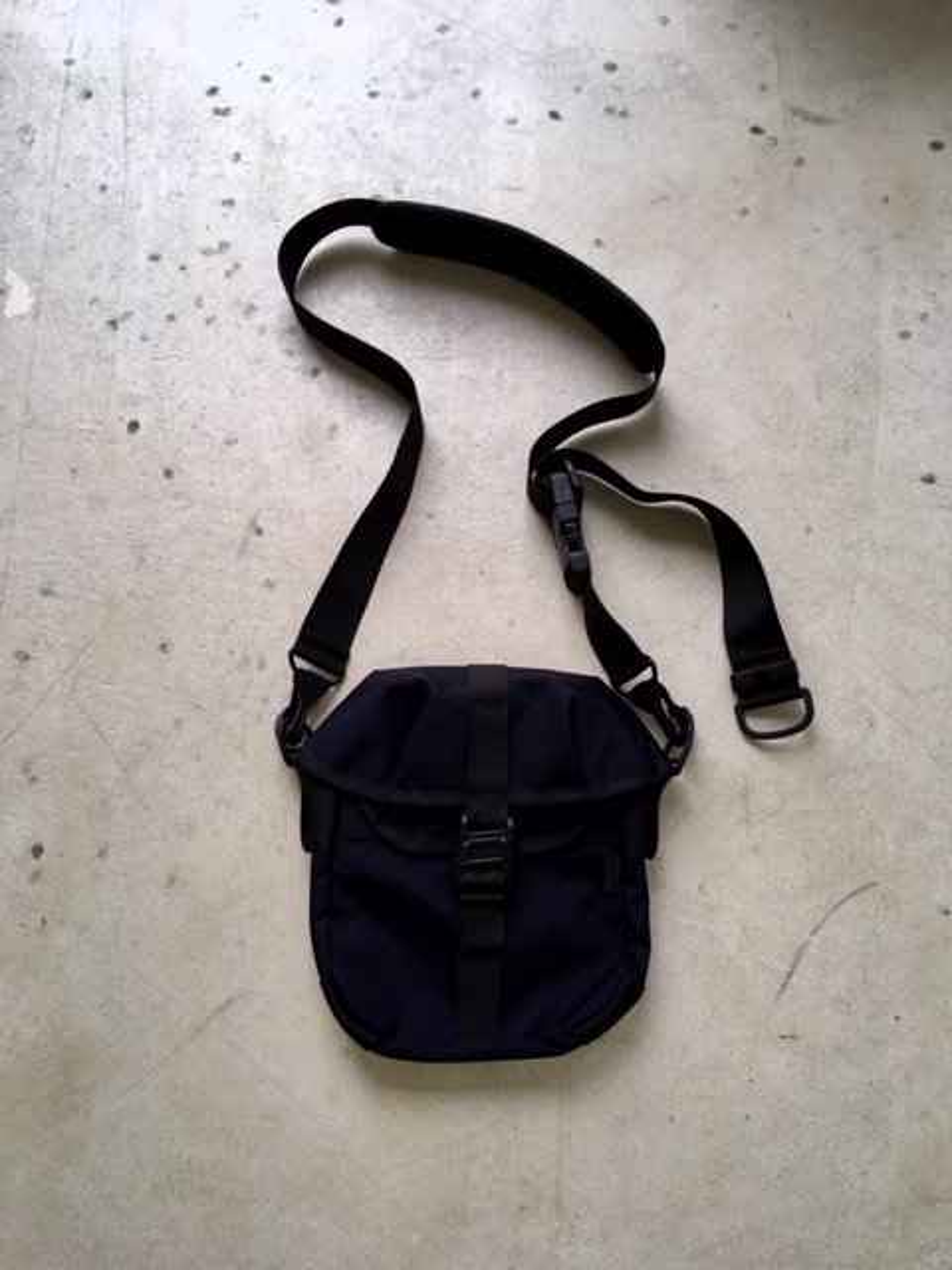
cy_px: 635
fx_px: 1063
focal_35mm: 29
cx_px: 476
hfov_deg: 48.2
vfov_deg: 61.7
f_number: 2.2
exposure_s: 1/40
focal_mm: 4.15
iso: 25
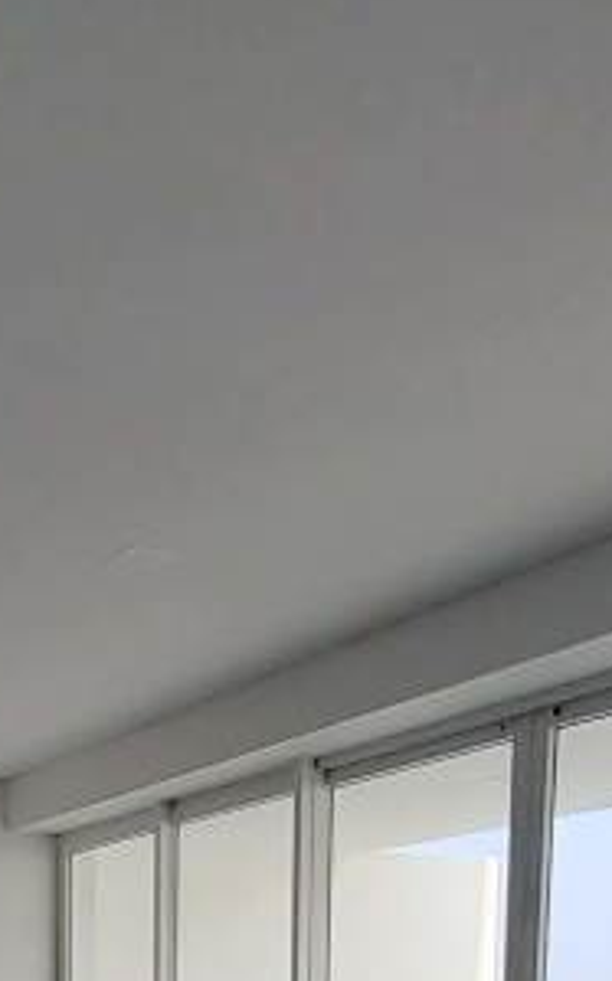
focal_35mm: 49
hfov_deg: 24.3
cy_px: 1177
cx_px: -85
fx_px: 1310
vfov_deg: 33.4
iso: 40
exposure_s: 1/267
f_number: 2.2
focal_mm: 1.13
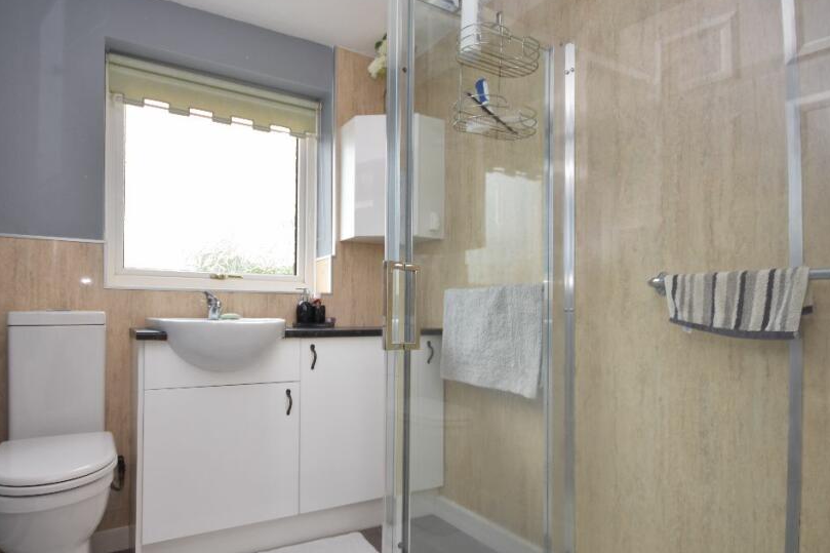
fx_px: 438
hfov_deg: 85.2
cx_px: 309
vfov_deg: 64.4
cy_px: 304
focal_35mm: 19
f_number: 4
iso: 100
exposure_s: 1/60
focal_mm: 10
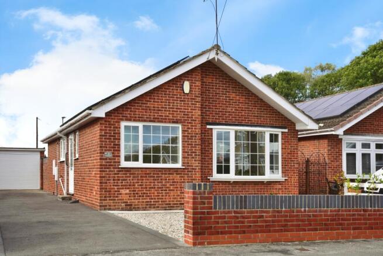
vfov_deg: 31.9
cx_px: 192
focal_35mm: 42
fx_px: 447
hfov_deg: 46.4
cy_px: 128
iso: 160
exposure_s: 1/125
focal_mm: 42
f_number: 8
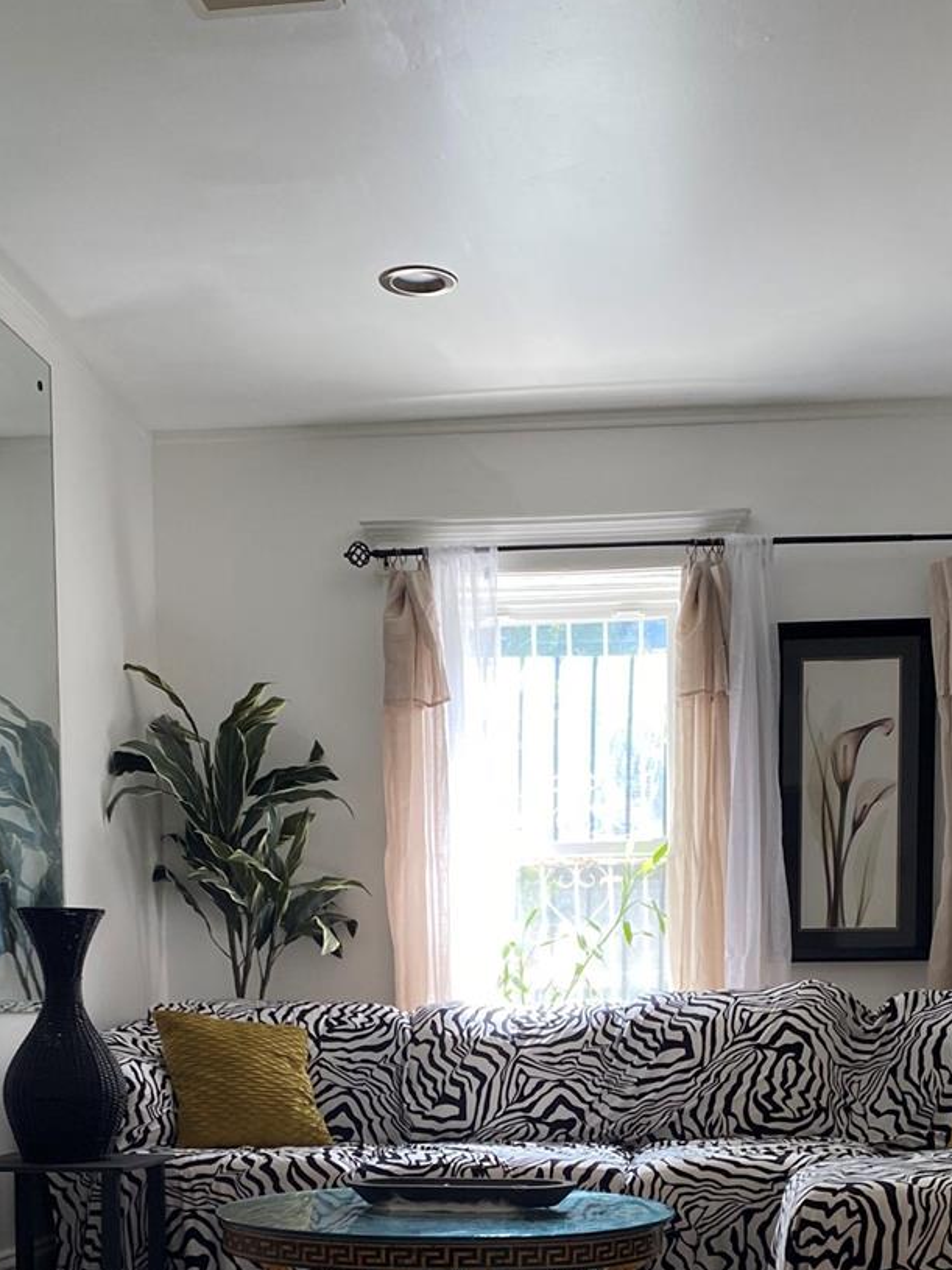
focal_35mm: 49
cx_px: 559
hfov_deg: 29.6
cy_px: 1131
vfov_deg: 36.6
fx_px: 1797
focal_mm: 4.25
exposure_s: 1/121
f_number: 1.8
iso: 100
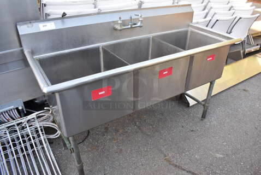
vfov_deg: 48.1
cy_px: 88
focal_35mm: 27
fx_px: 196
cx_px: 130
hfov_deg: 67.3
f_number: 5.6
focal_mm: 18
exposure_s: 1/125
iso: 400
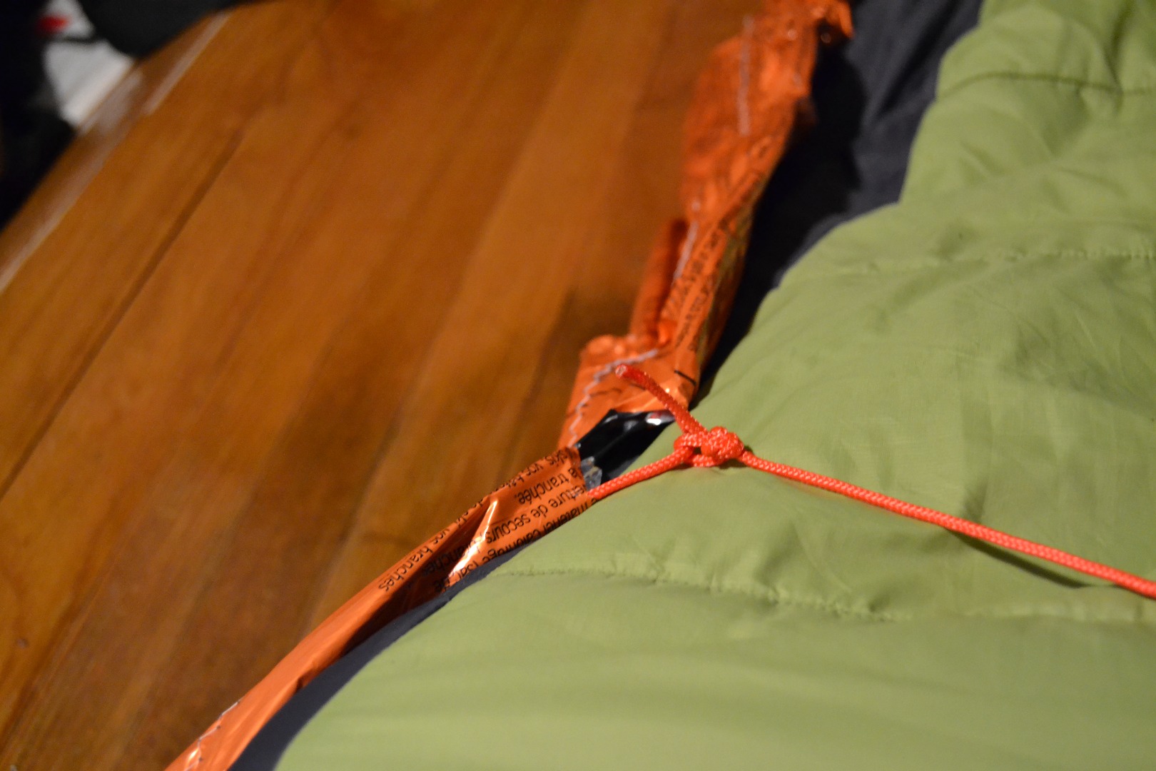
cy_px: 386
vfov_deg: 28.1
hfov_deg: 41.1
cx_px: 578
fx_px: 1541
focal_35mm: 48
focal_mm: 32
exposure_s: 1/50
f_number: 4.5
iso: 3200
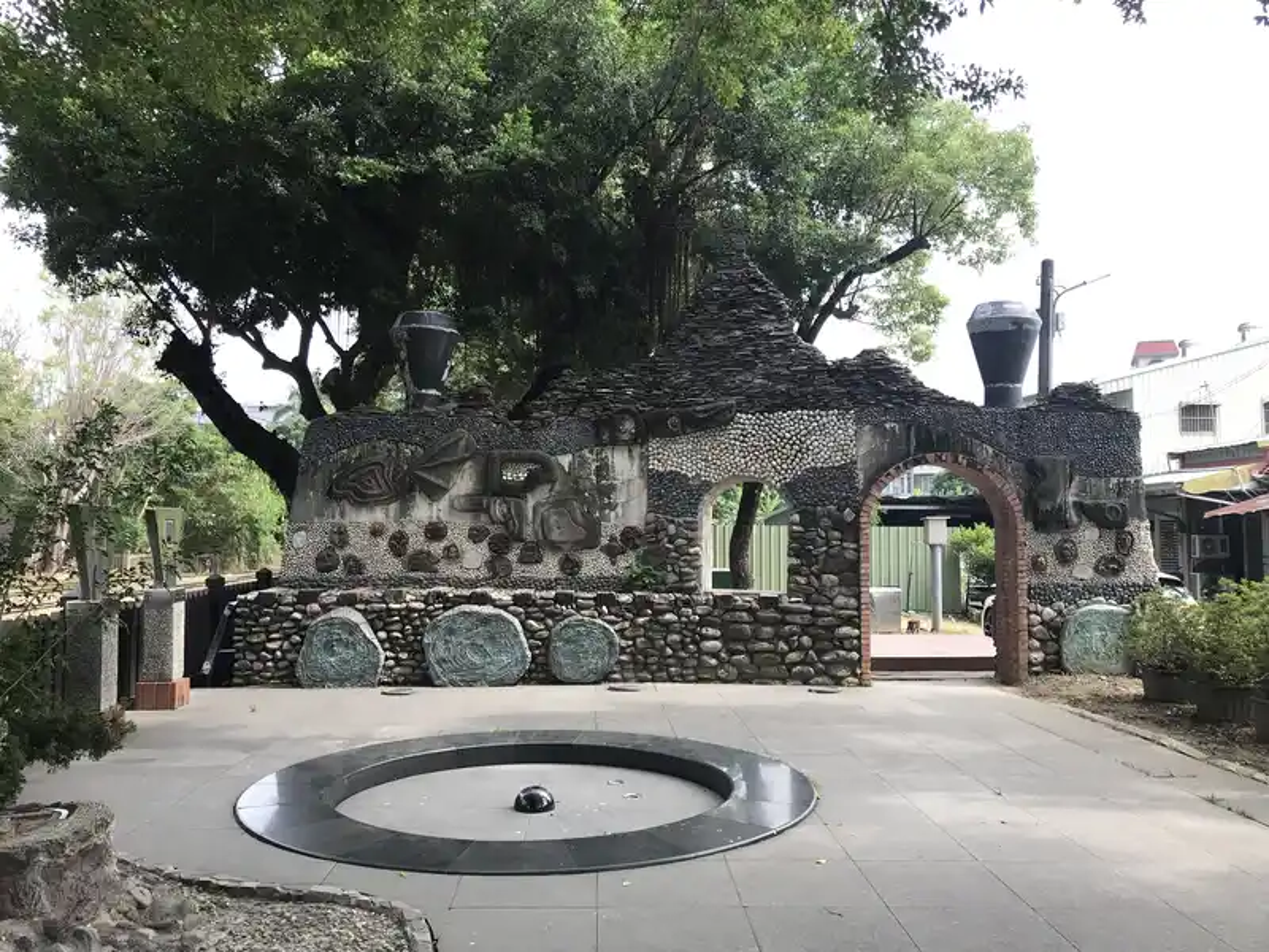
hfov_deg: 63.4
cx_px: 634
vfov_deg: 49.7
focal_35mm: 28
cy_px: 476
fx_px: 1026
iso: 20
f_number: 1.8
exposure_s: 1/573
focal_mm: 3.99
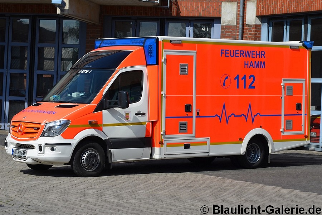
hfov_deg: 26.0
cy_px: 108
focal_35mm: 78
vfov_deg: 17.5
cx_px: 161
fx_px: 698
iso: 100
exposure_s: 1/320
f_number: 9
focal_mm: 52
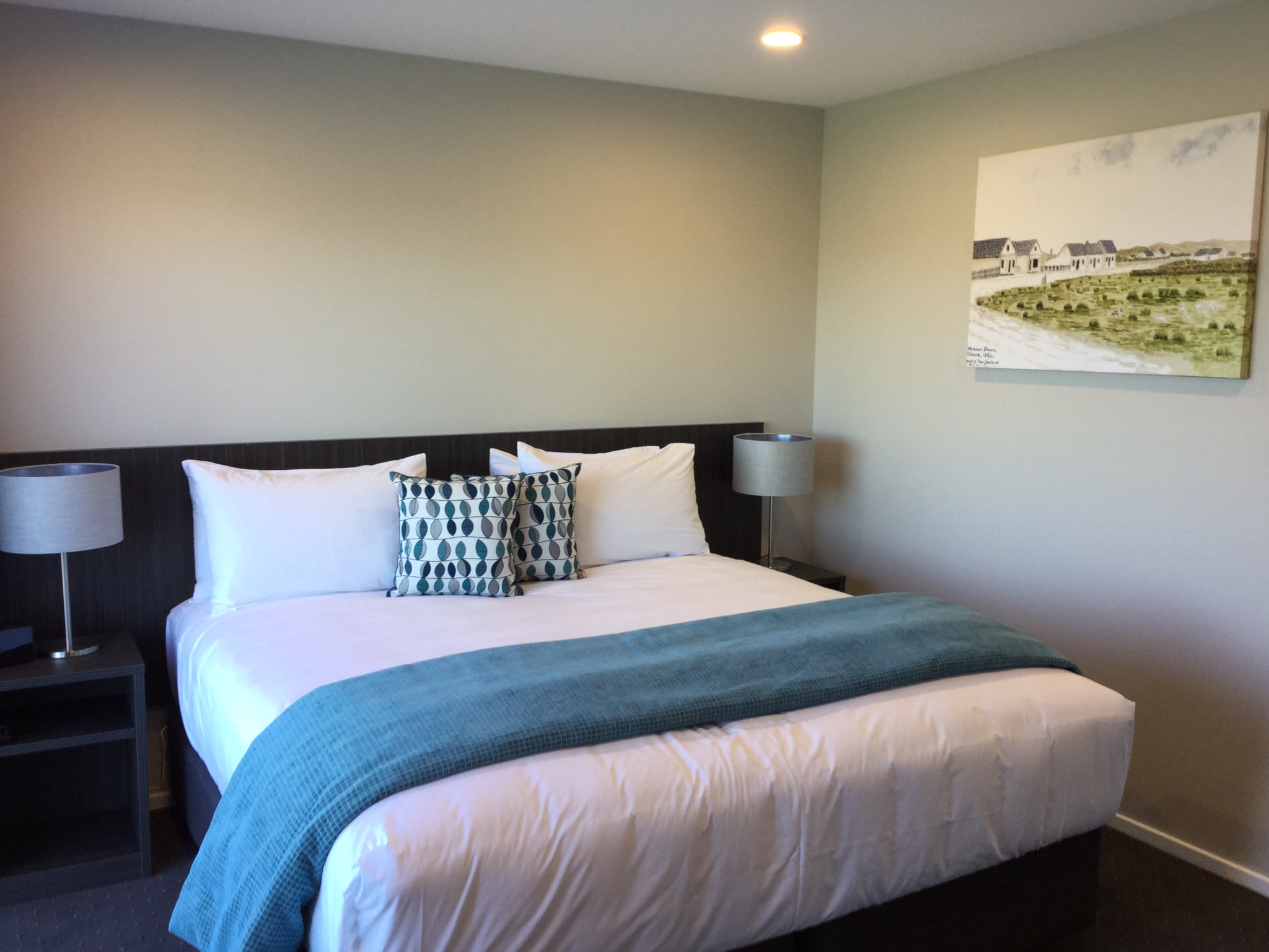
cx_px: 634
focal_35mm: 31
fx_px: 1136
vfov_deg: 45.4
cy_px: 476
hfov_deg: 58.4
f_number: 2.4
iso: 25
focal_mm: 3.3
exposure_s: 1/33
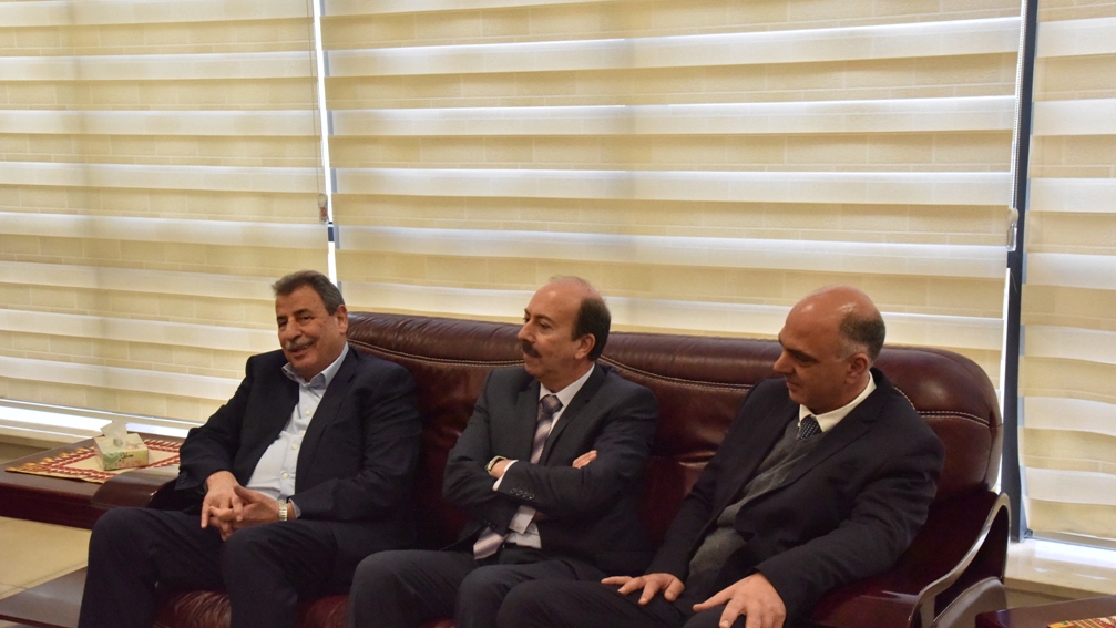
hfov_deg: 42.1
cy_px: 376
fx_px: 1450
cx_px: 557
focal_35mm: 49
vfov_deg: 24.4
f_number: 10
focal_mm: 46
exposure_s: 1/100
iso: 6400
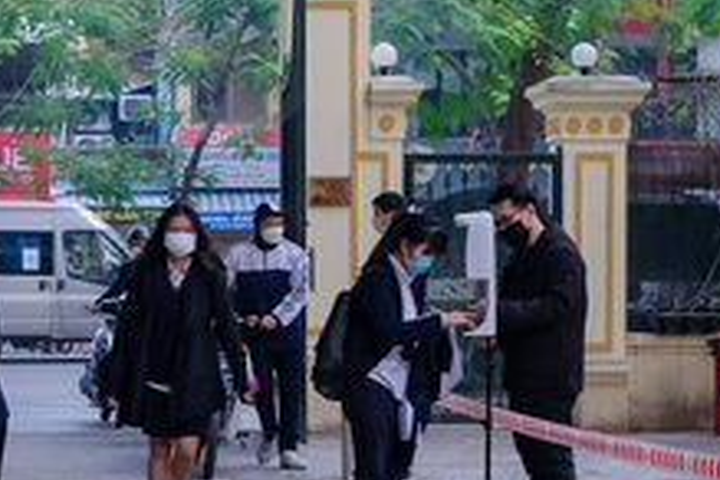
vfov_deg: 13.2
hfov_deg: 19.2
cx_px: 49
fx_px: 2080
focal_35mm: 104
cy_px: 261
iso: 1600
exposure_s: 1/250
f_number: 2.8
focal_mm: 23
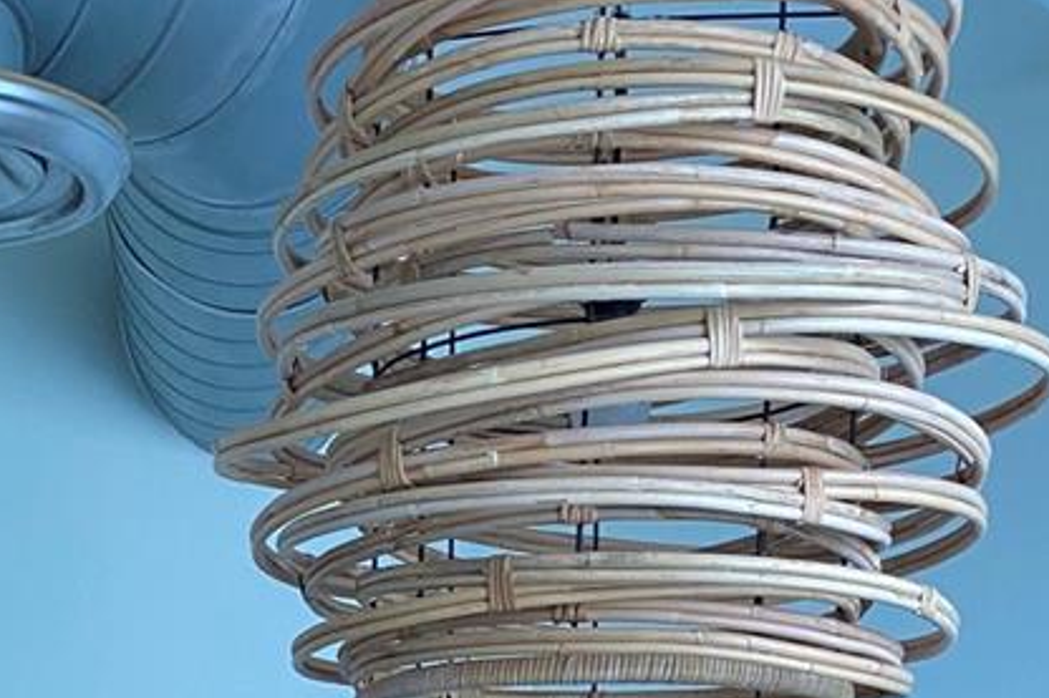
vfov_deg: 14.2
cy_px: 1467
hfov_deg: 25.5
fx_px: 2272
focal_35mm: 78
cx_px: 179
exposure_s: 1/64
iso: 125
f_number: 1.8
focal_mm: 4.25
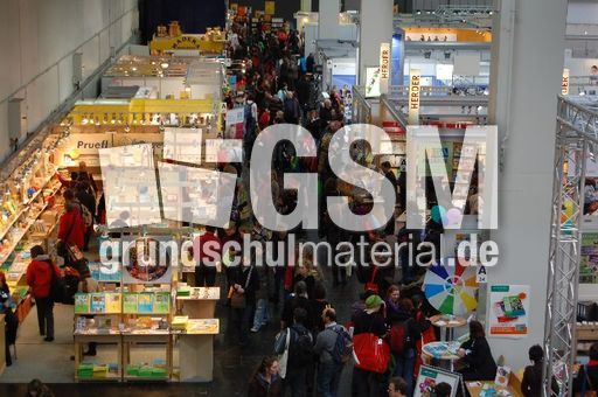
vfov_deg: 18.9
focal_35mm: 72
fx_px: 1194
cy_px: 198
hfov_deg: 28.1
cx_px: 299
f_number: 5.6
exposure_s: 1/40
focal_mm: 48
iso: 400
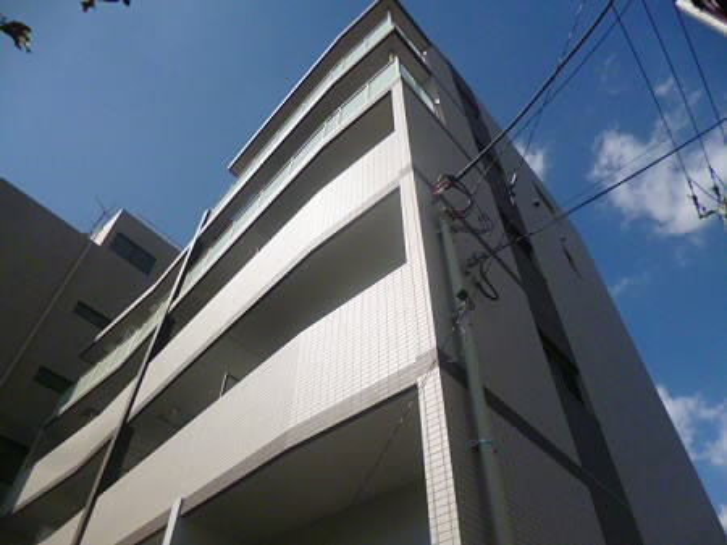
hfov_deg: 71.6
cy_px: 272
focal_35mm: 24
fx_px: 504
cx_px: 364
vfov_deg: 56.8
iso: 400
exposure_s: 1/1000
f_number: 9
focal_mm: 4.3
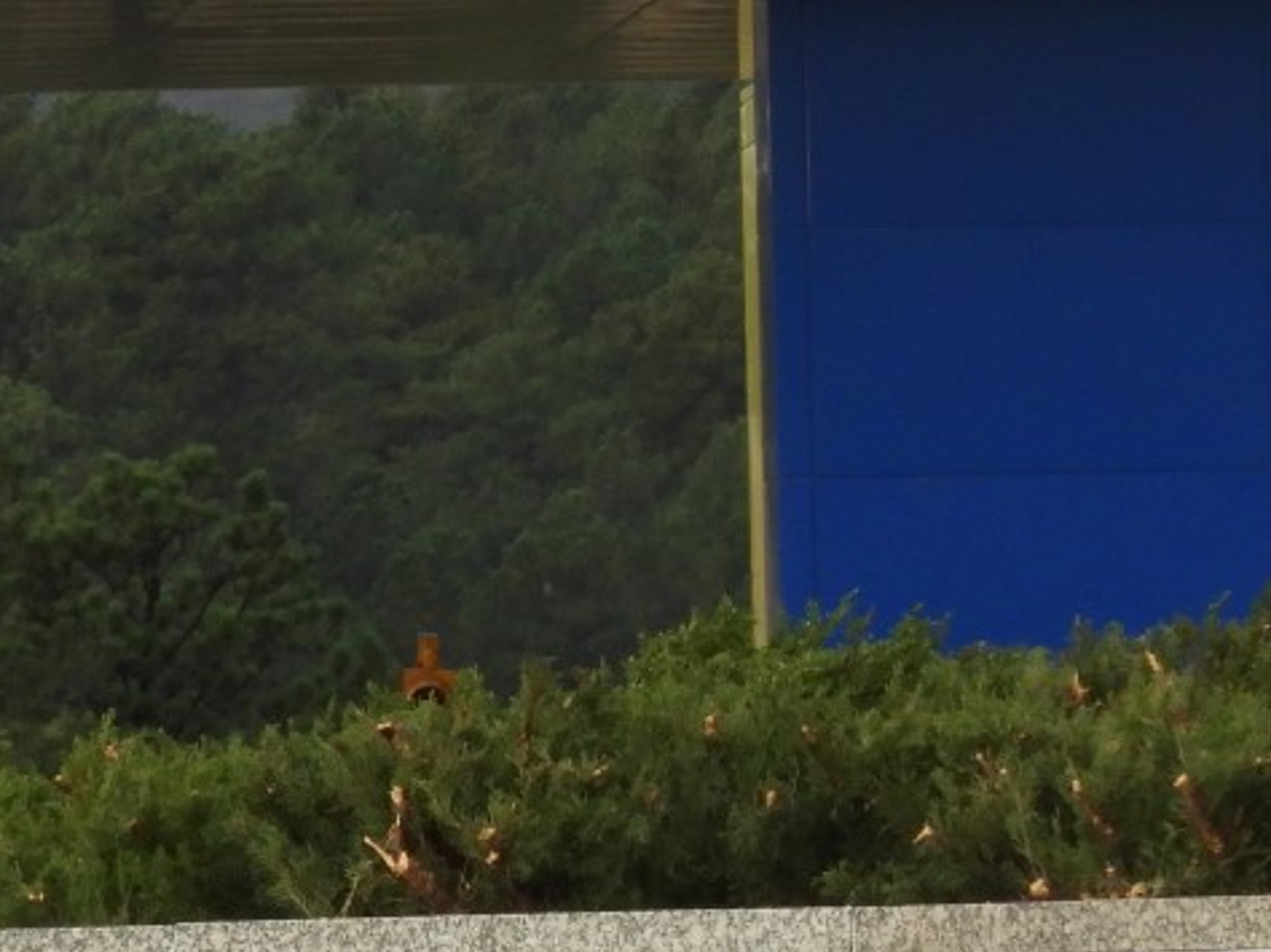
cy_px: 1365
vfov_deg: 2.0
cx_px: 1488
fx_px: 27891
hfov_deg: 2.6
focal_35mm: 760
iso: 200
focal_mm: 44.8
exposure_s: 1/125
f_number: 5.5
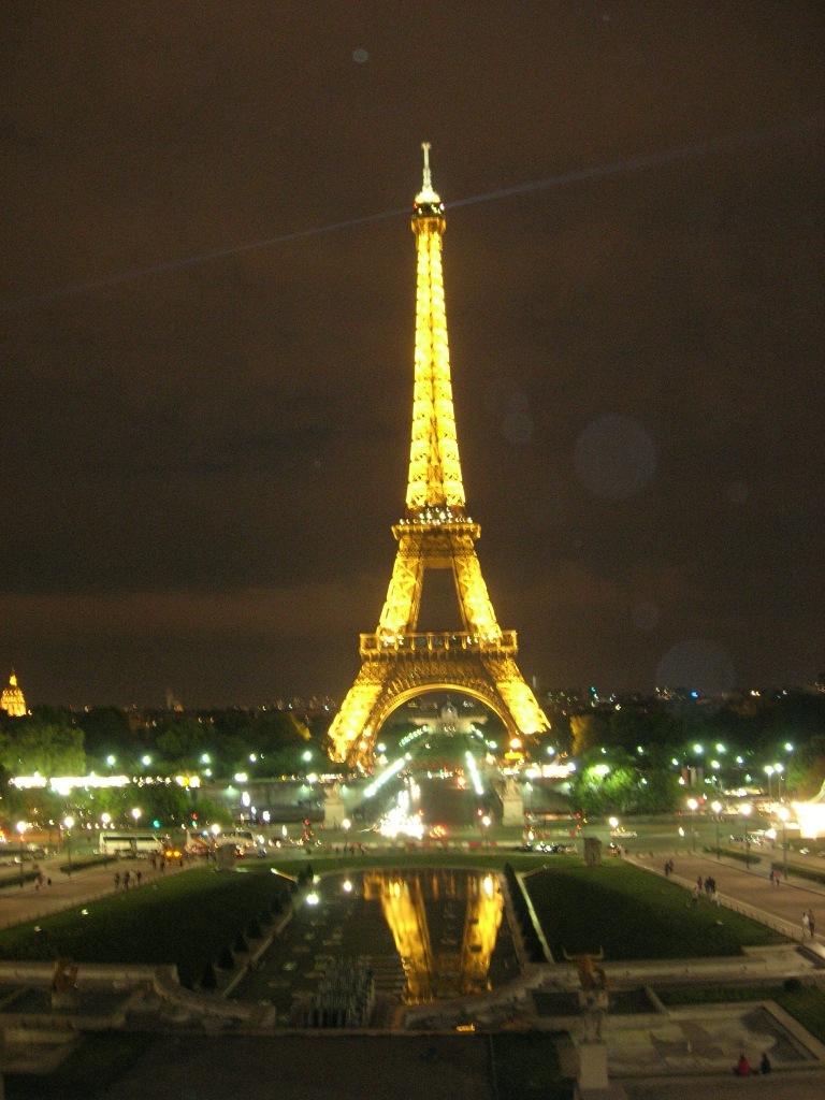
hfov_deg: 37.7
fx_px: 1208
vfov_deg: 49.0
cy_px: 550
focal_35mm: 38
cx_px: 412
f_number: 2.8
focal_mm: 7.8
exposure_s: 1/2.2
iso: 200
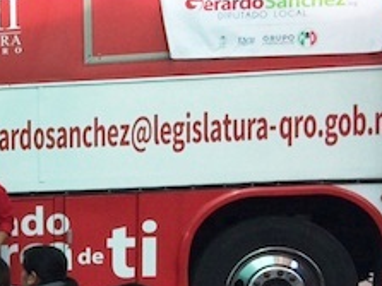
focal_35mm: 129
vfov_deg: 11.4
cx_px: -399
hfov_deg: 13.1
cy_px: 296
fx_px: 1423
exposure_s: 1/1208
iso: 32
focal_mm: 4.12
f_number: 2.2
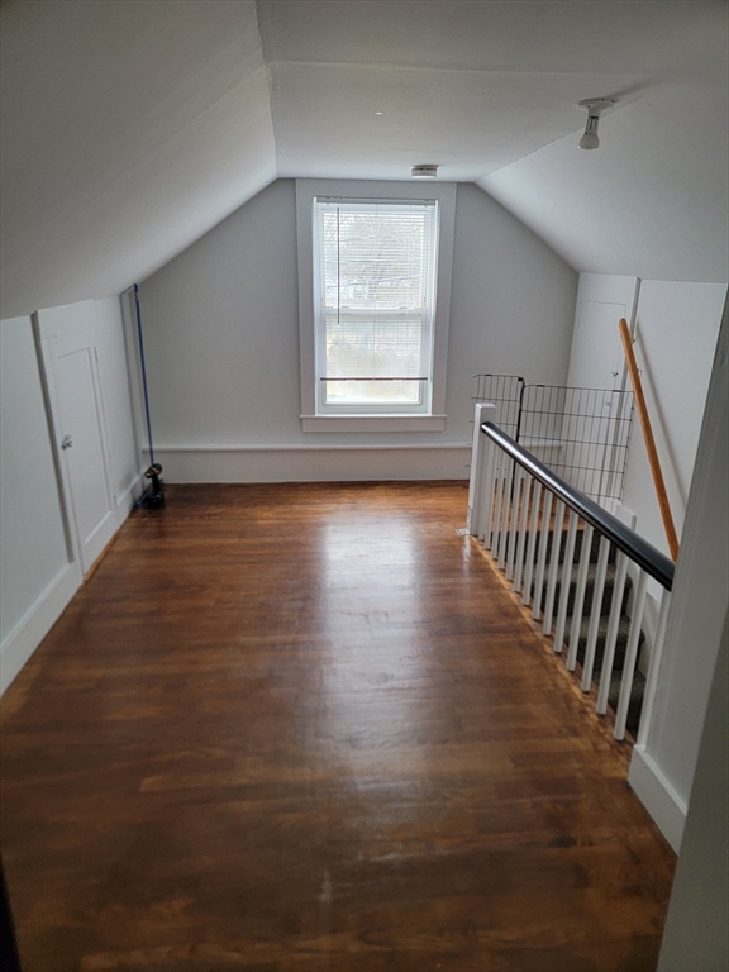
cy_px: 486
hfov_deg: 56.8
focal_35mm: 24
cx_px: 364
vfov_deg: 71.6
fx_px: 674
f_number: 1.8
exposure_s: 1/120
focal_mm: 6.7
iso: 250
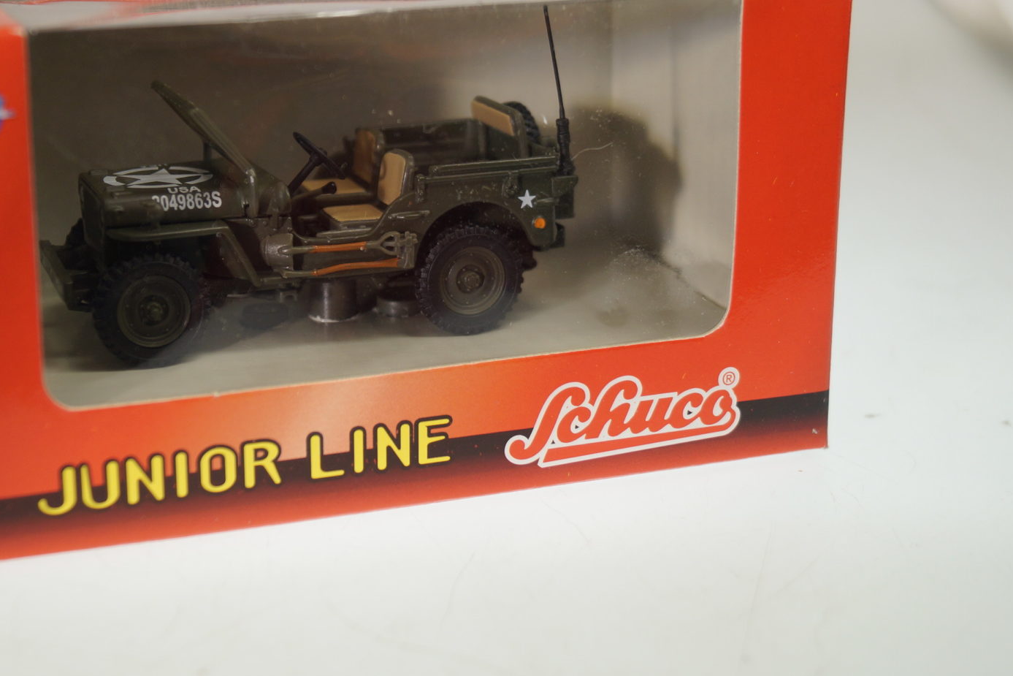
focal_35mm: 62
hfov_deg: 32.0
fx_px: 1745
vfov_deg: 21.8
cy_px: 224
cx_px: 304
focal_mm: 28
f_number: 4.5
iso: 160
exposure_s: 1/60
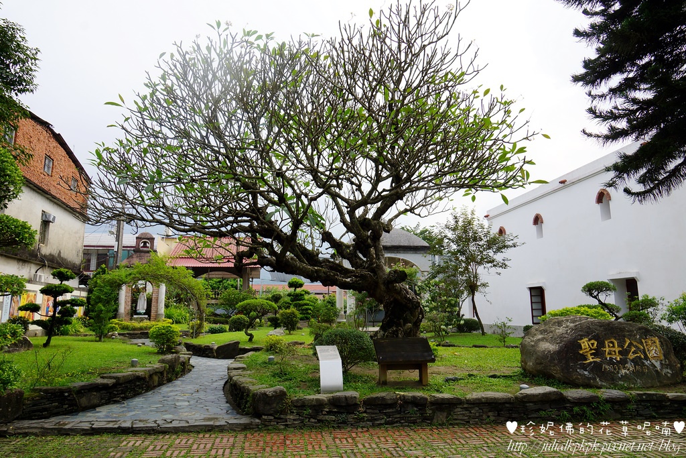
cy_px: 229
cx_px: 343
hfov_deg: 73.7
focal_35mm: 24
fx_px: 457
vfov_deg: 53.1
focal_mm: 16
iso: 100
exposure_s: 1/100
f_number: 9
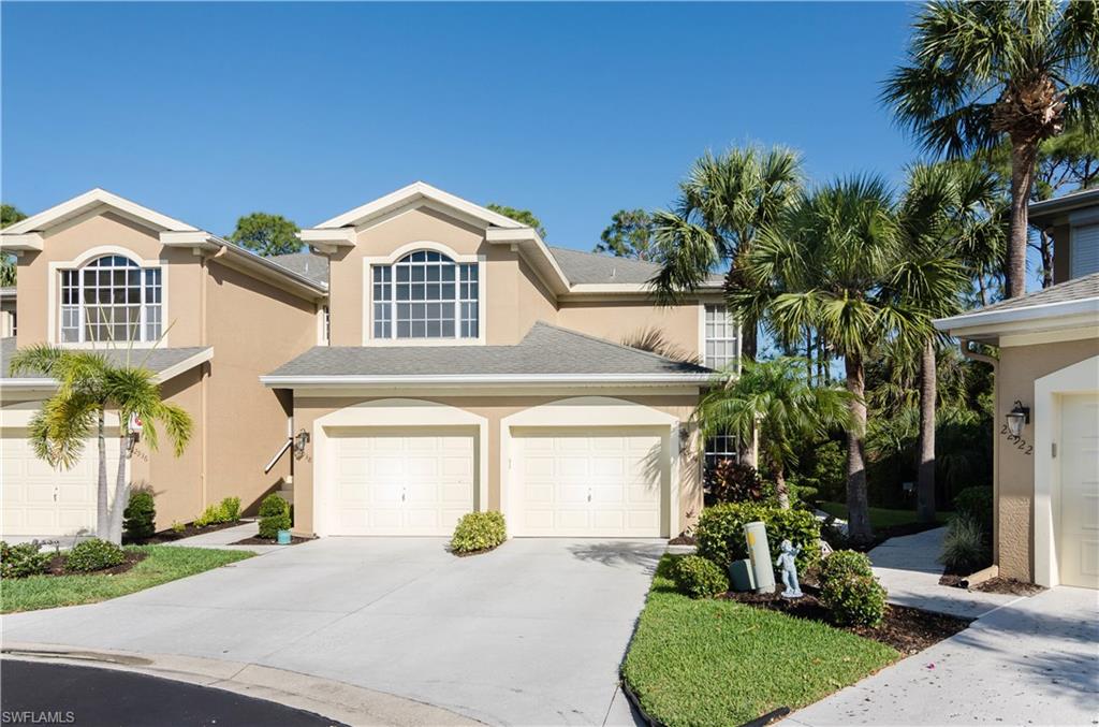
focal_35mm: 24
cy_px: 364
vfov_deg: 52.9
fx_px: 731
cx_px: 550
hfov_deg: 73.9
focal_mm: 16
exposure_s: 1/320
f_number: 9
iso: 200
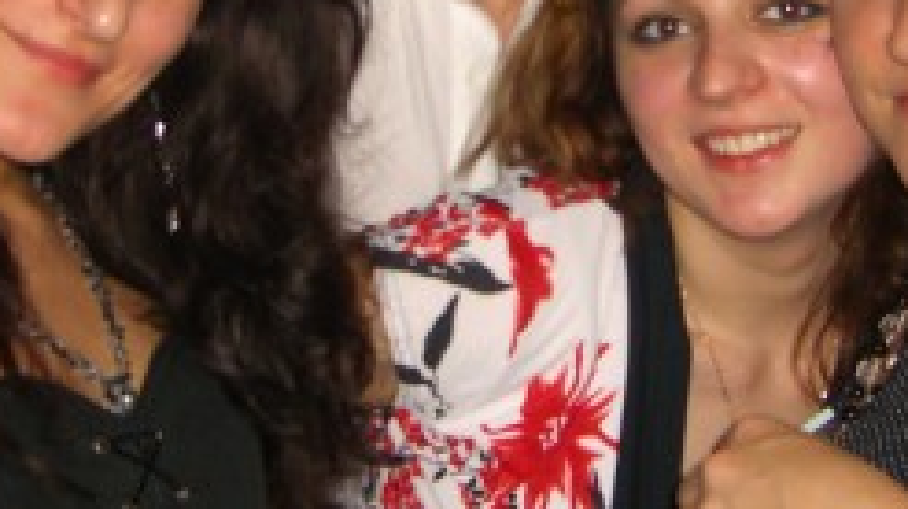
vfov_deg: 11.9
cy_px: 103
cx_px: 524
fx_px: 2430
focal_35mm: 101
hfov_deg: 21.1
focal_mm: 7.9
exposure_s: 1/60
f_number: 2.8
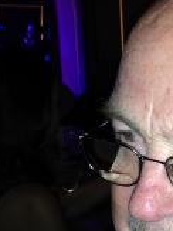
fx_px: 647
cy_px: 204
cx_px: 176
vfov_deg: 19.9
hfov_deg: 14.9
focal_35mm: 97
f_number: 2.4
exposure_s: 1/16
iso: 80
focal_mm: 4.12
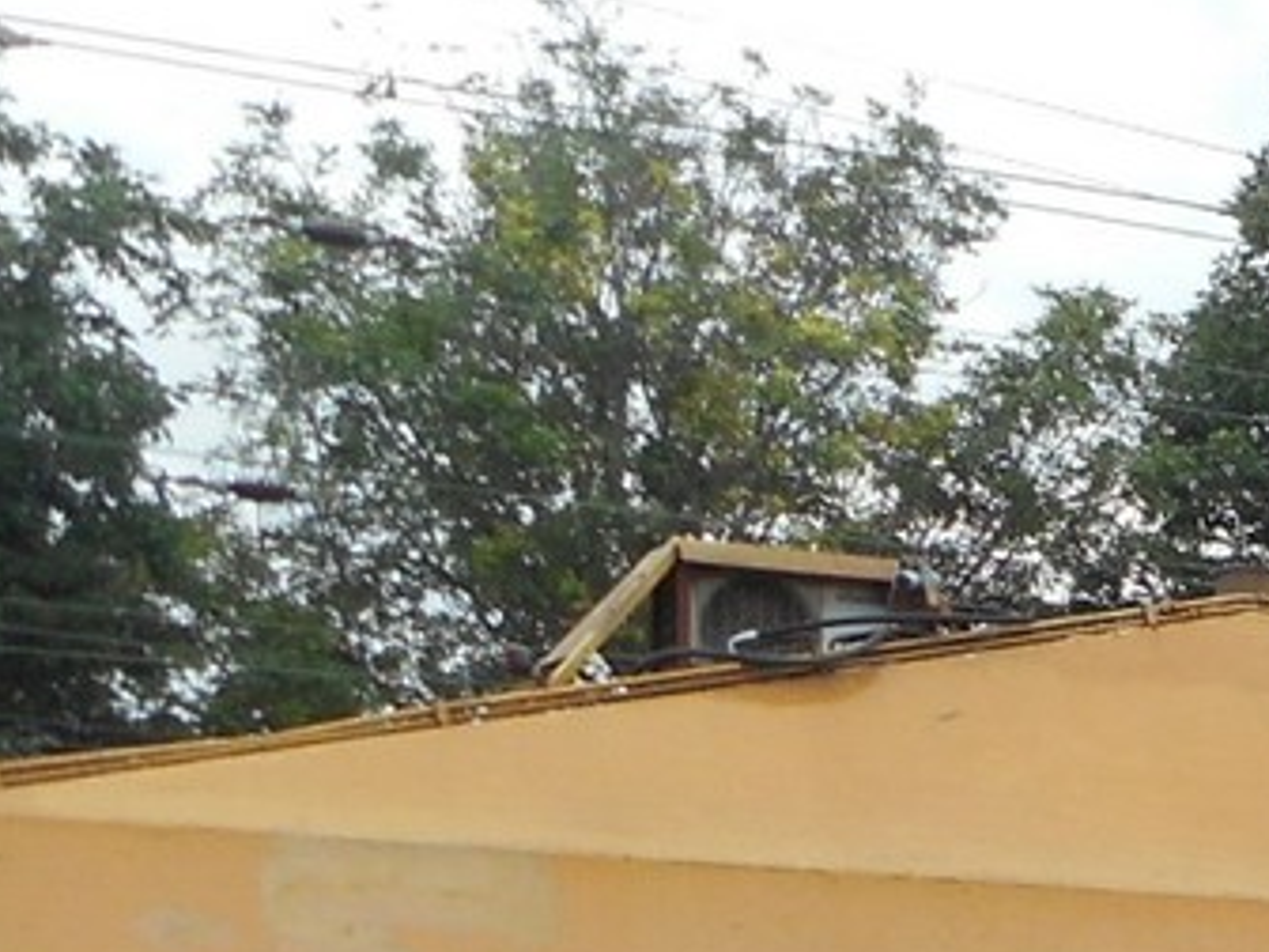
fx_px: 3923
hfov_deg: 15.5
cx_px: 2345
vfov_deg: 13.1
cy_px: 1413
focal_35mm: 107
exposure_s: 1/125
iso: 80
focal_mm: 4.5
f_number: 3.7
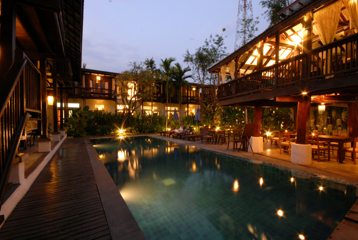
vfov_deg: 77.5
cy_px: 120
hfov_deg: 100.3
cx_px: 179
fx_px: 149
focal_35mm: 15
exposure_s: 30
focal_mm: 10
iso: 200
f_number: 16
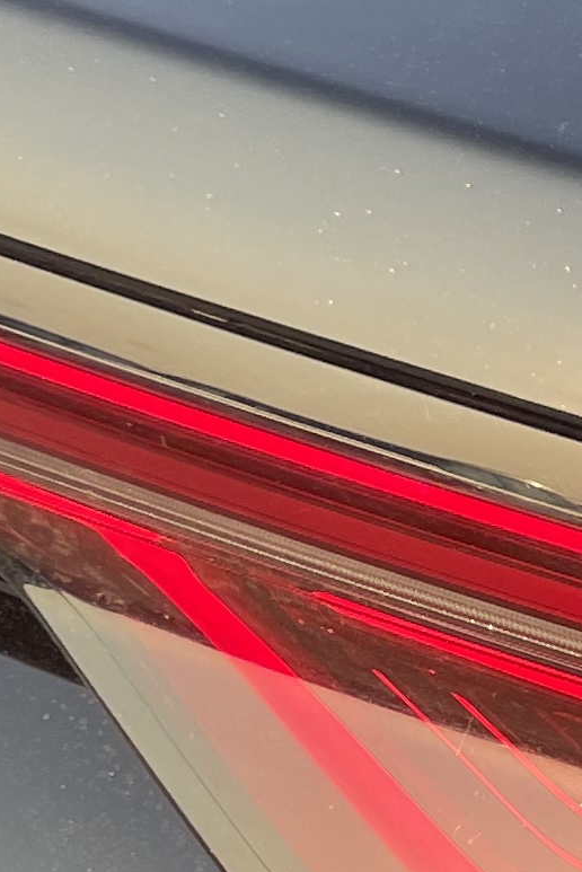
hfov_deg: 7.9
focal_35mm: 141
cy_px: 1065
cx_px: 1926
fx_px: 3416
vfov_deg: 14.1
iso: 32
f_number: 1.6
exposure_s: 1/291
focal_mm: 4.2
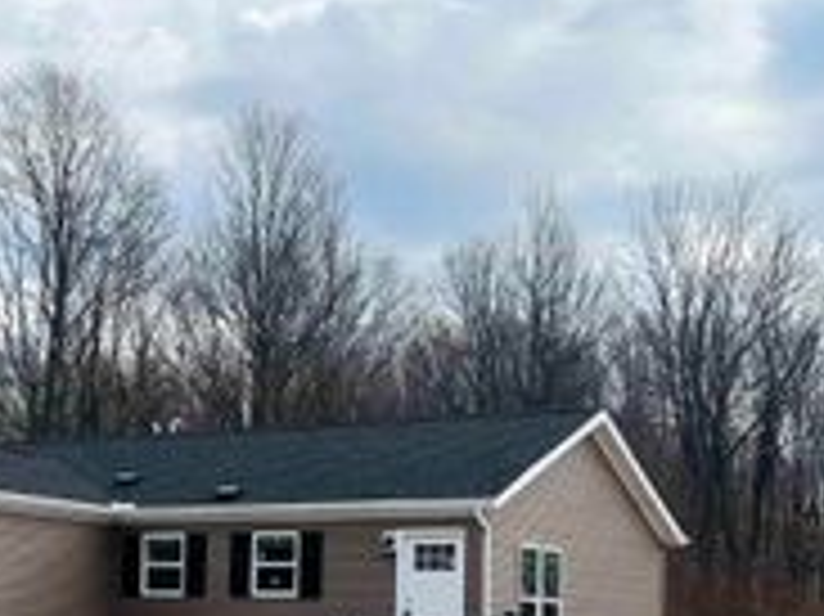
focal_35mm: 71
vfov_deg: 20.2
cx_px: 153
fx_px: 1689
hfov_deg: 26.8
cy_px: 582
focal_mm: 5.7
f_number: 1.5
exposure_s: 1/5587
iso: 50
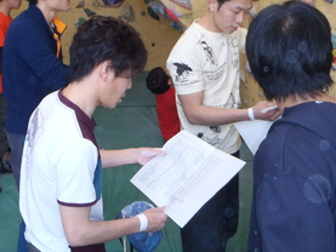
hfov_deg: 38.2
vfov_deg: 29.1
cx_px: 170
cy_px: 119
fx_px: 486
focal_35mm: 50
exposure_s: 1/30
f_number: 3.5
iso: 100
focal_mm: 5
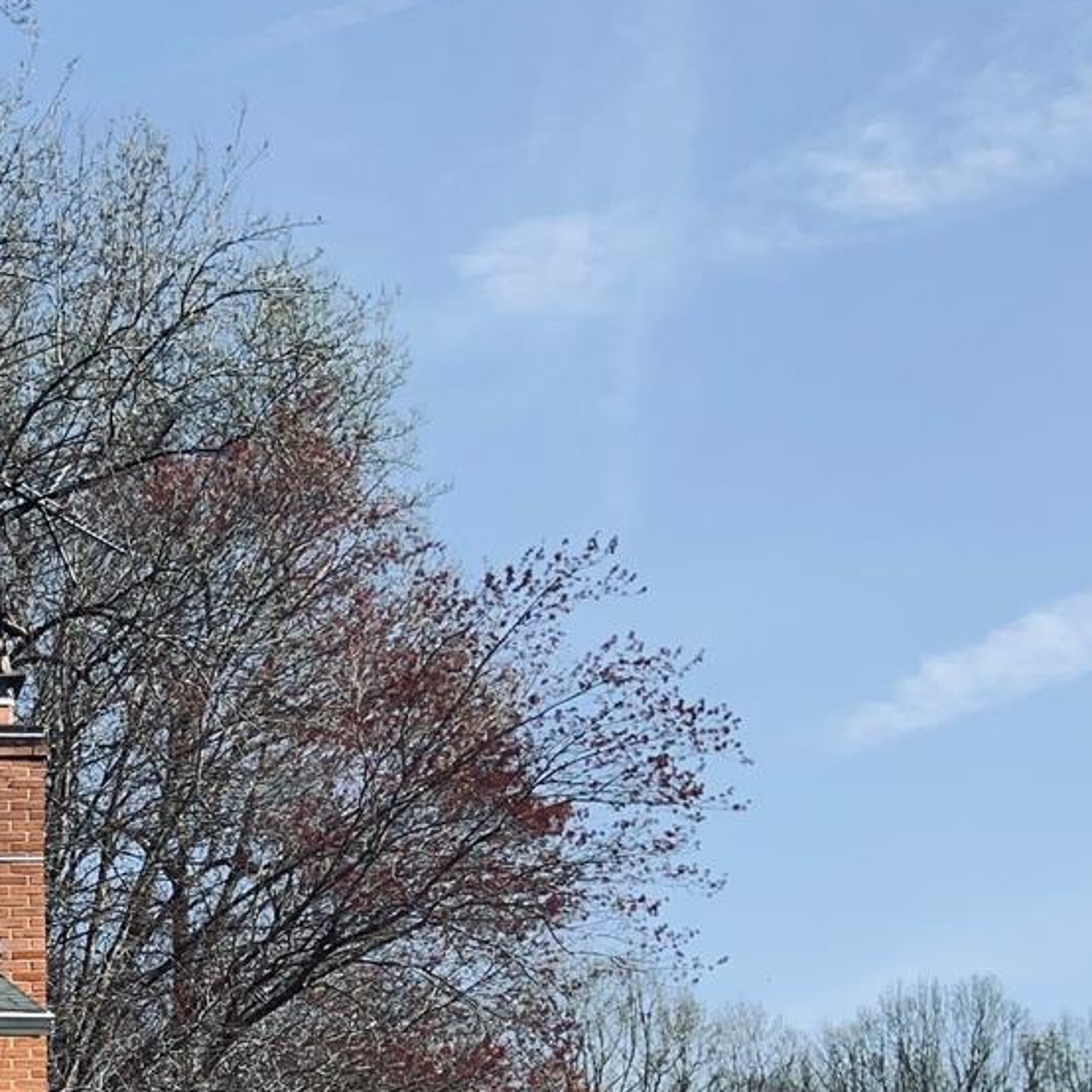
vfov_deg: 18.7
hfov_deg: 18.0
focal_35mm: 85
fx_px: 3034
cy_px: 1488
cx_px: -591
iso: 32
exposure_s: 1/3257
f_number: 1.6
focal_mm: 5.1
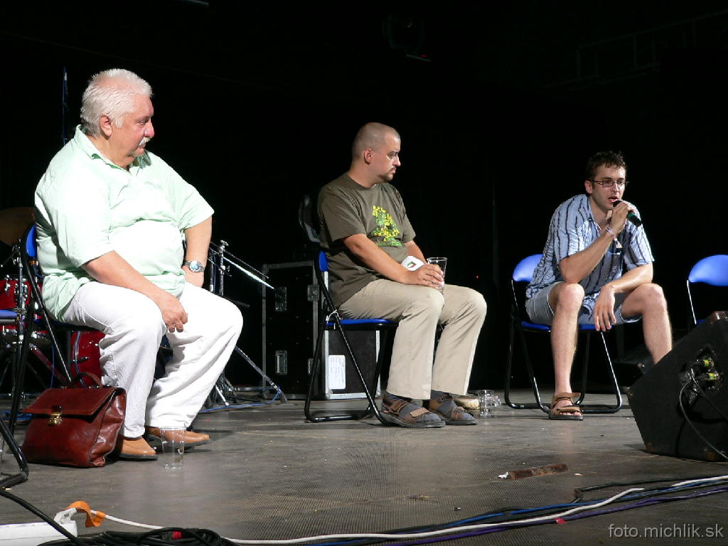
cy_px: 273
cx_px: 364
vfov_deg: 24.8
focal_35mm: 59
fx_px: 1241
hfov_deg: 32.7
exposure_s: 1/30
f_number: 2.8
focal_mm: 9.8
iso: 80
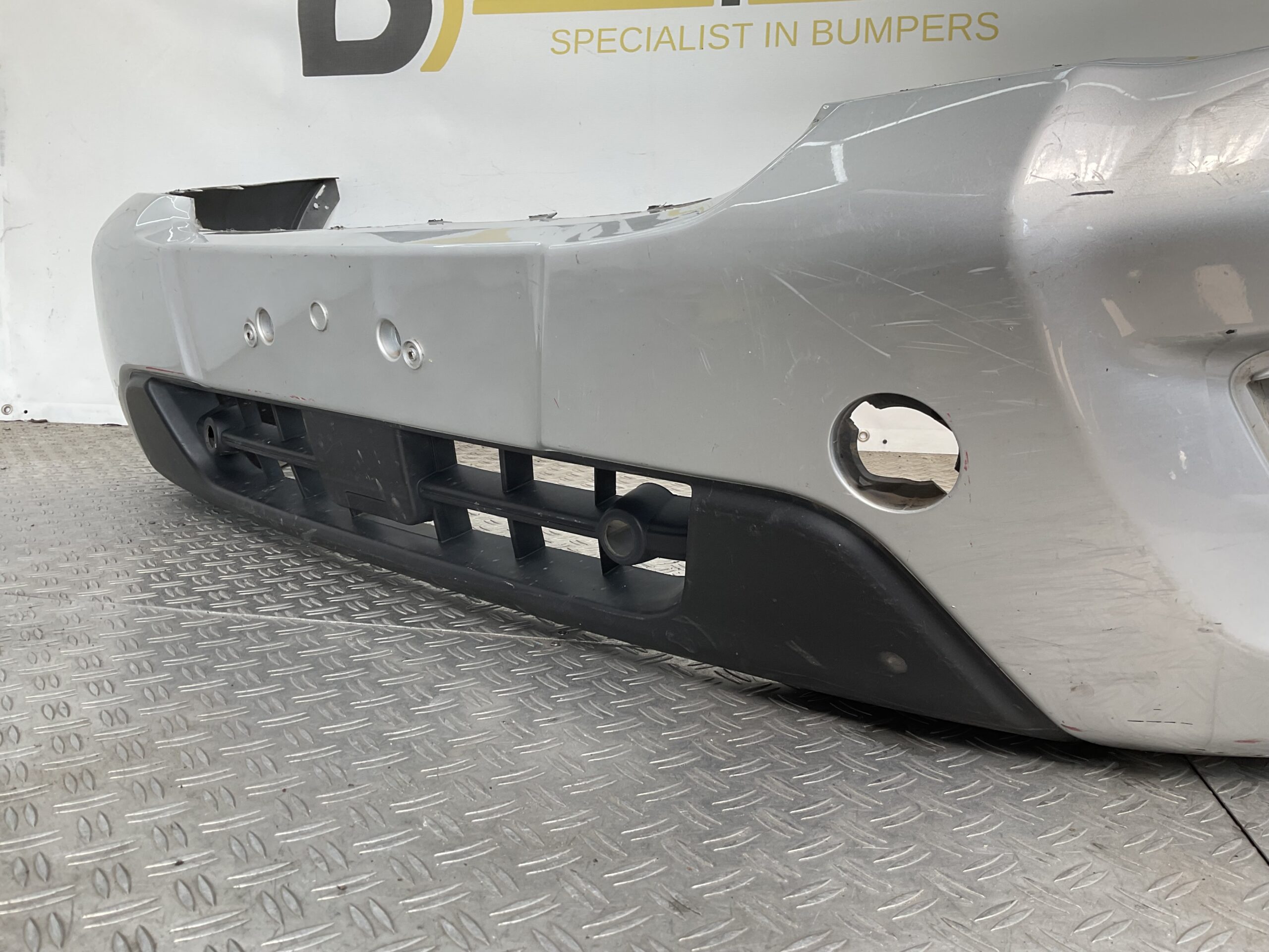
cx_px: 634
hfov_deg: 61.7
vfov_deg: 48.2
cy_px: 476
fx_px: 1063
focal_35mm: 29
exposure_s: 1/154
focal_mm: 3
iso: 16
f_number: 1.8
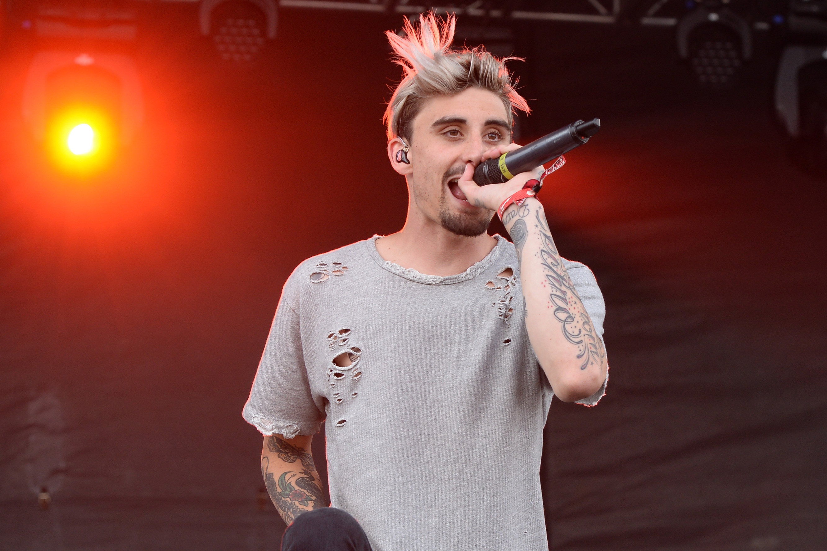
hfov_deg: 19.1
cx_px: 441
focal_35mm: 107
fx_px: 2458
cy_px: 299
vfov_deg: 12.8
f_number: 5.6
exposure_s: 1/800
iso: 800
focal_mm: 95
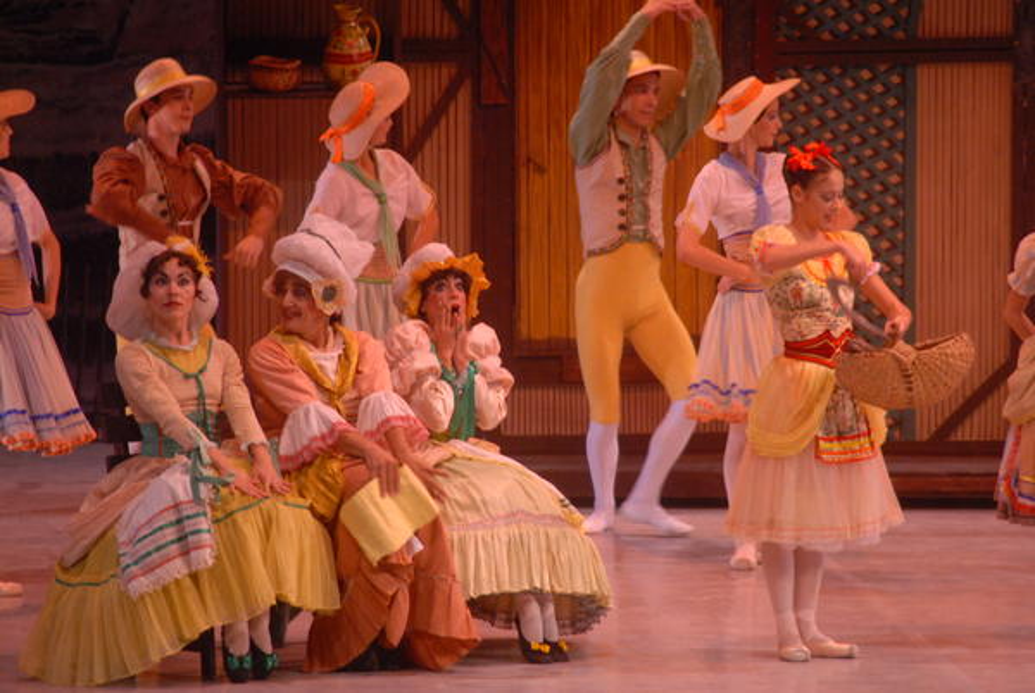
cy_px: 346
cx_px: 518
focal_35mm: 360
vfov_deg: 3.8
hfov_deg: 5.7
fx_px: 10365
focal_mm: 240
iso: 800
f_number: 5
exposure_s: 1/60
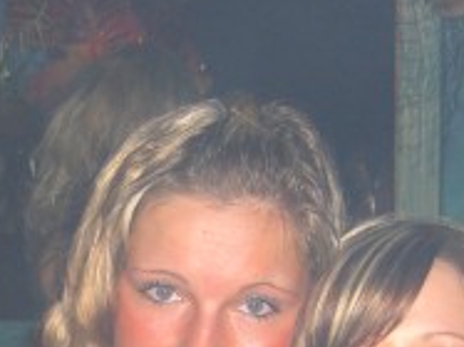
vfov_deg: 11.6
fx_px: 1634
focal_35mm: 122
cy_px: 511
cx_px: 127
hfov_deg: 16.1
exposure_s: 1/60
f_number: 2.8
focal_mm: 7.9
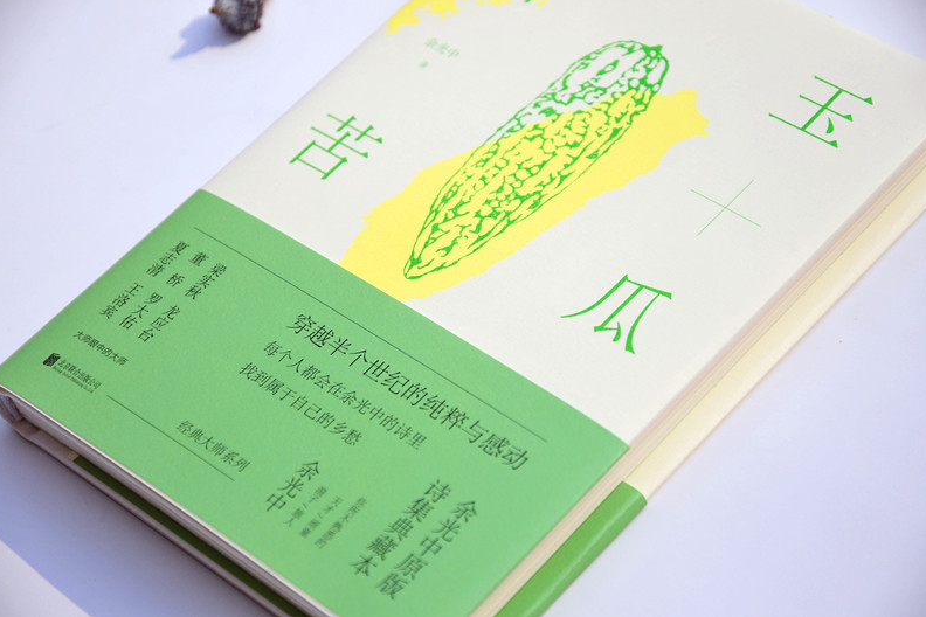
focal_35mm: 109
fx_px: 2804
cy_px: 308
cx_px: 461
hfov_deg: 18.8
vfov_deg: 12.6
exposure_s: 1/1000
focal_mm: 72
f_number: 5.6
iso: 200
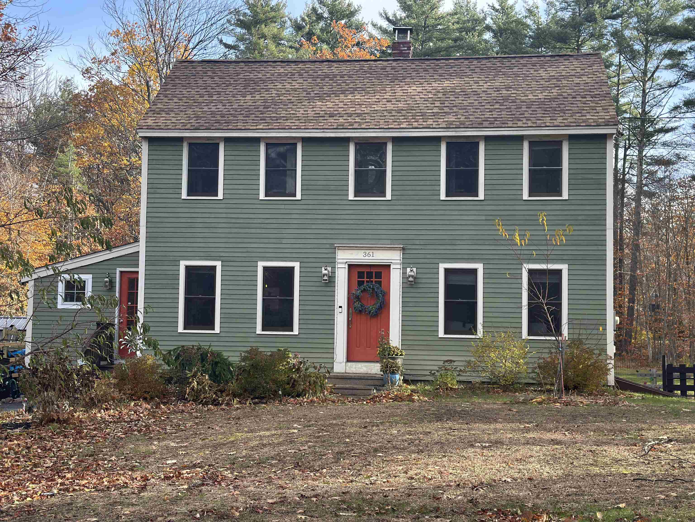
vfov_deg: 30.3
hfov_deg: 39.7
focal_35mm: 48
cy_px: 261
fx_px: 964
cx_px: 348
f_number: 1.78
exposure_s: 1/823
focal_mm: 6.86
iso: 80
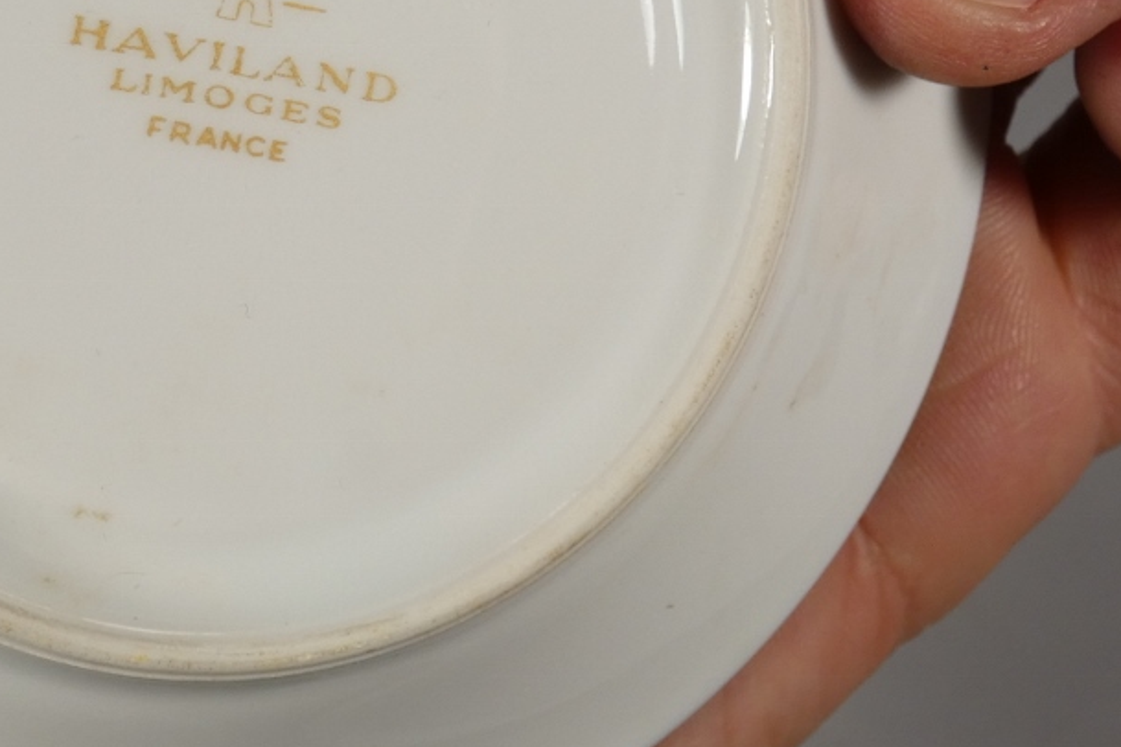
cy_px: 167
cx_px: 245
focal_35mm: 84
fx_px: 2615
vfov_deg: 16.2
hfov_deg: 23.9
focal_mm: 8.6
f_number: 3.8
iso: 125
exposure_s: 1/125
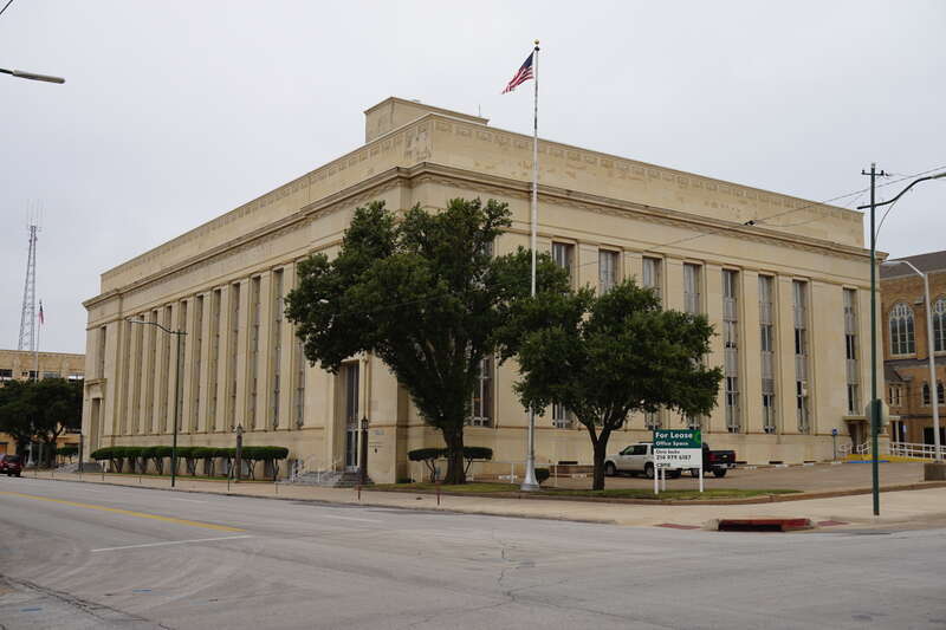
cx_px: 473
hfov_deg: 49.6
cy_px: 315
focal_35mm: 39
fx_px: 1025
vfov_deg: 34.2
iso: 100
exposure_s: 1/100
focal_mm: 26
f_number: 8
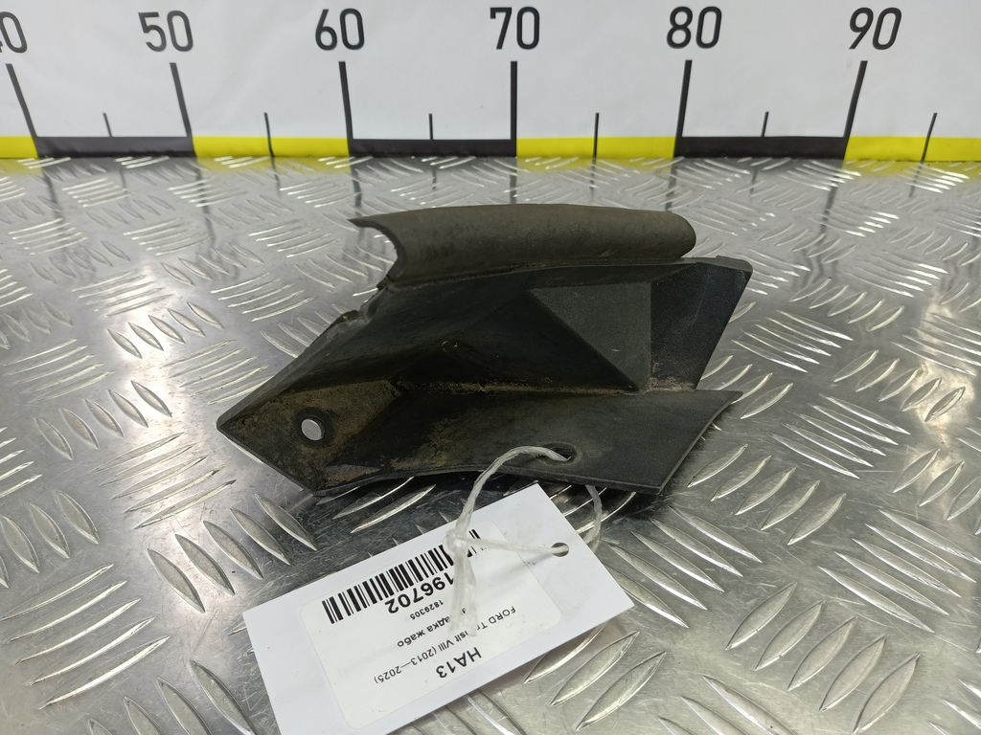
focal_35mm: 23
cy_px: 368
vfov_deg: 58.9
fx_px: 652
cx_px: 490
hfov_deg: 73.9
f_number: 1.6
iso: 133
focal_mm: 4.11
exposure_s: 1/50
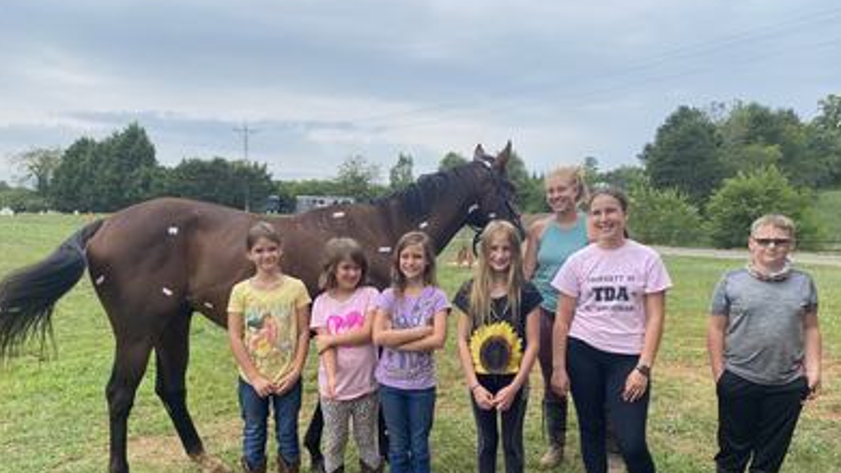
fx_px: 647
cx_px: 422
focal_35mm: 29
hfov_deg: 66.1
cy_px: 295
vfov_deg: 39.9
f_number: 1.8
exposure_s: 1/2625
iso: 32
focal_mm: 4.25
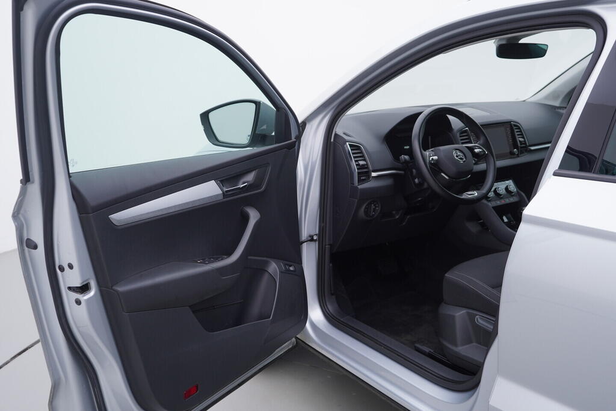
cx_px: 308
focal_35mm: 36
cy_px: 206
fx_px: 616
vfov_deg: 36.9
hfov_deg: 53.1
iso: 125
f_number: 3.5
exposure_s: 1/60
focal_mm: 24
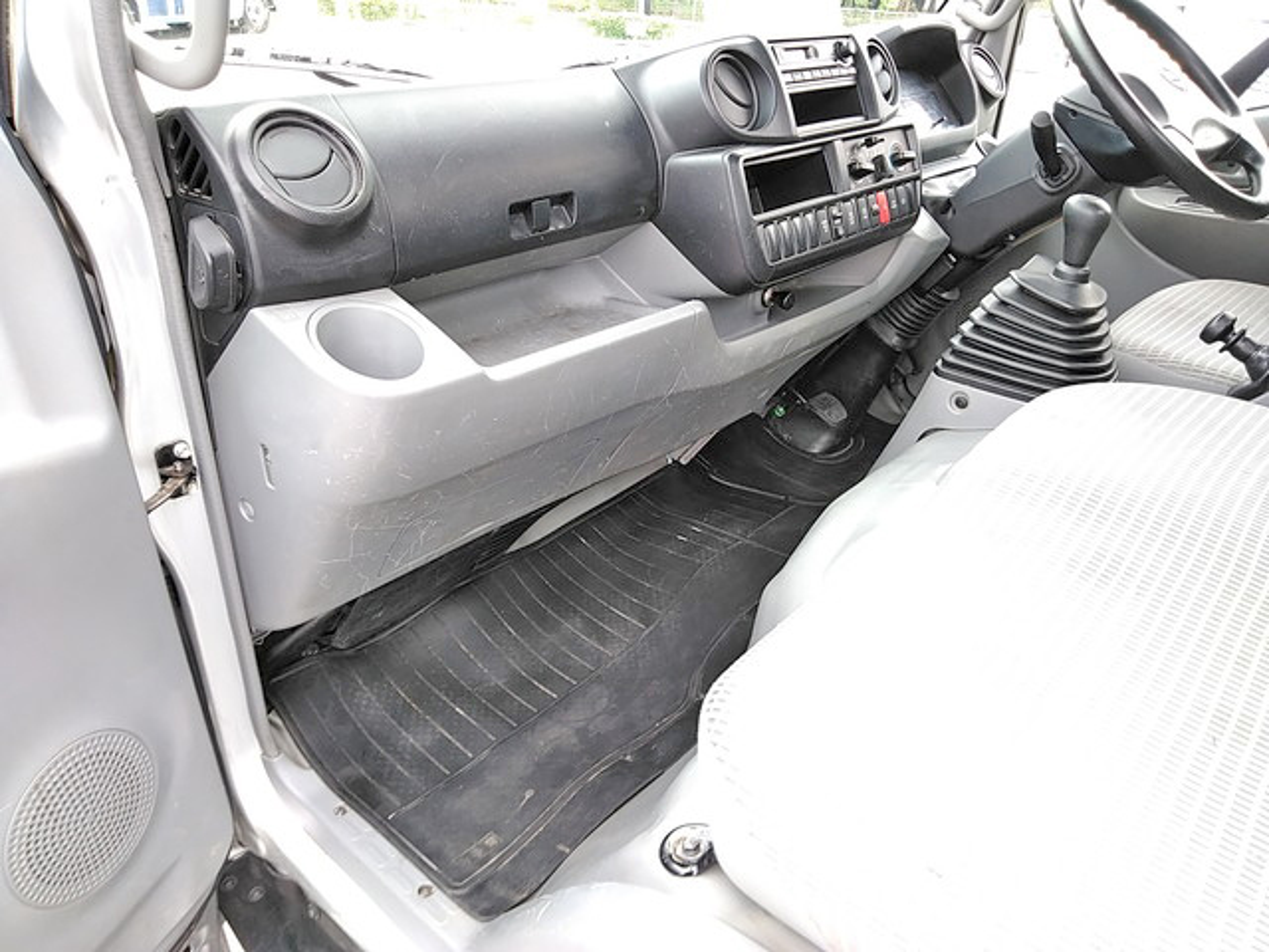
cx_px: 634
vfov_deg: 51.4
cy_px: 476
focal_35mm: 27
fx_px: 990
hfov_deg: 65.3
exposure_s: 1/30
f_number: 2.2
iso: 63
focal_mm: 3.46
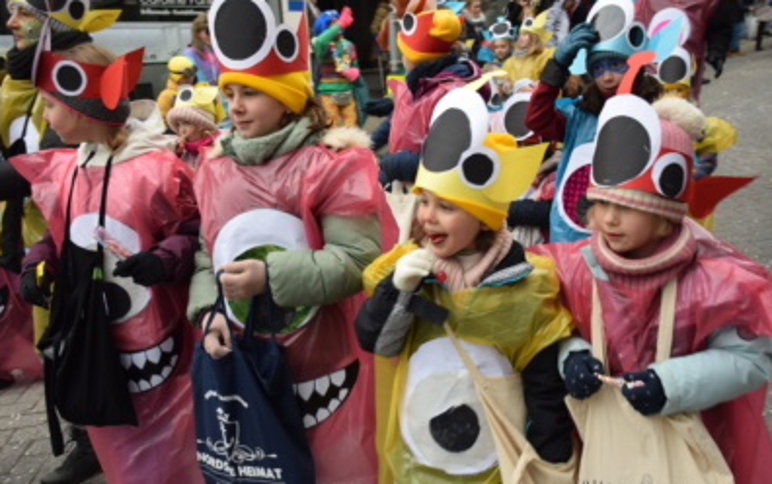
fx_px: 748
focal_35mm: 36
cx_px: 386
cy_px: 255
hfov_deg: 54.6
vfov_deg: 35.8
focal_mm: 23
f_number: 4
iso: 400
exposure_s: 1/80
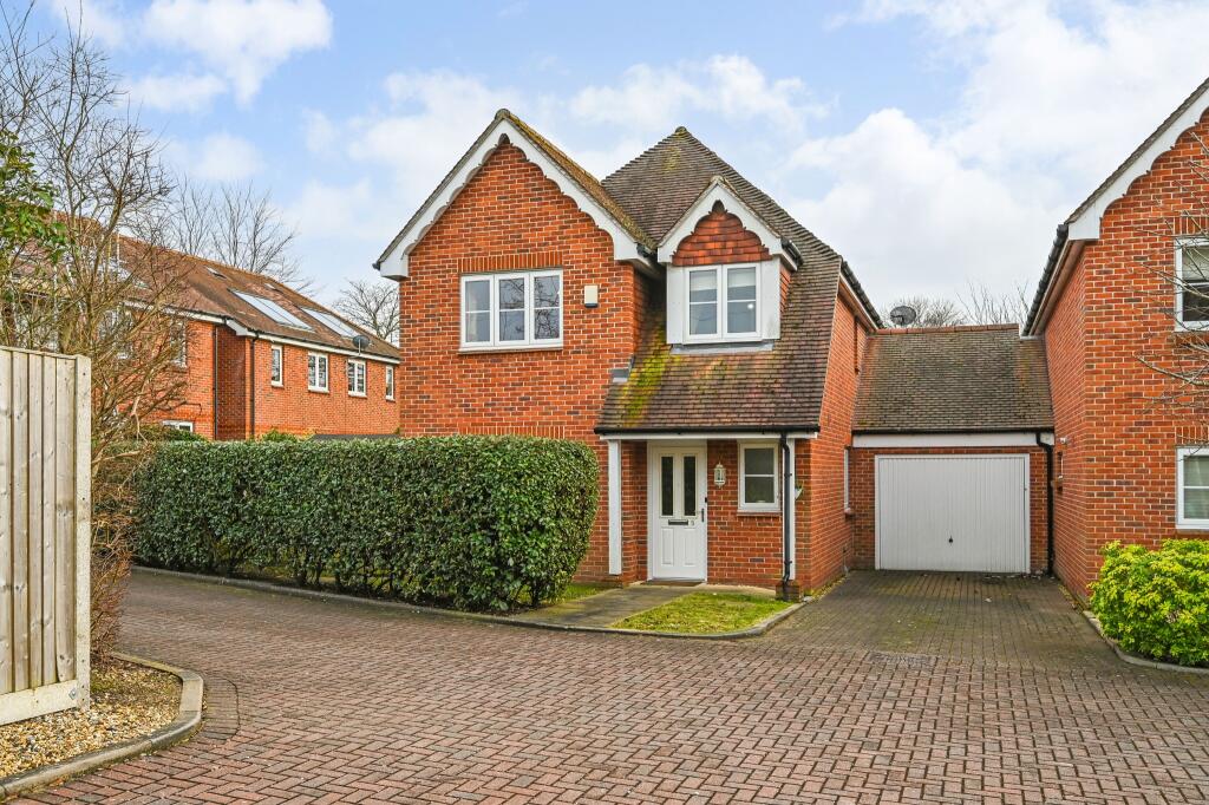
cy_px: 402
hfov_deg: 61.9
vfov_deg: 43.6
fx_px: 1007
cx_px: 604
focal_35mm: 30
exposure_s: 1/320
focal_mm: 30
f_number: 8
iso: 400
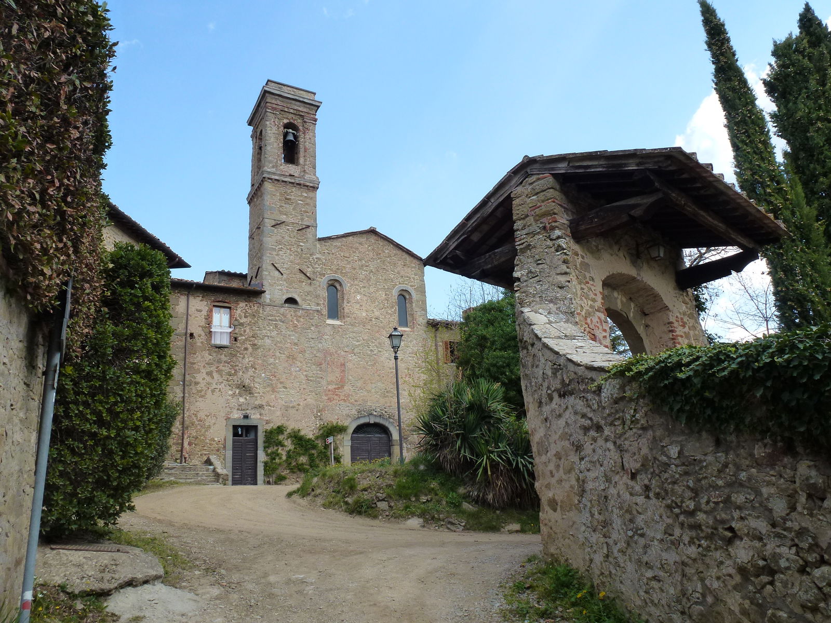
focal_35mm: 25
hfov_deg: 69.4
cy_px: 312
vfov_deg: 54.9
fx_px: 600
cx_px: 416
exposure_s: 1/320
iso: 160
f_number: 4
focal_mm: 4.3
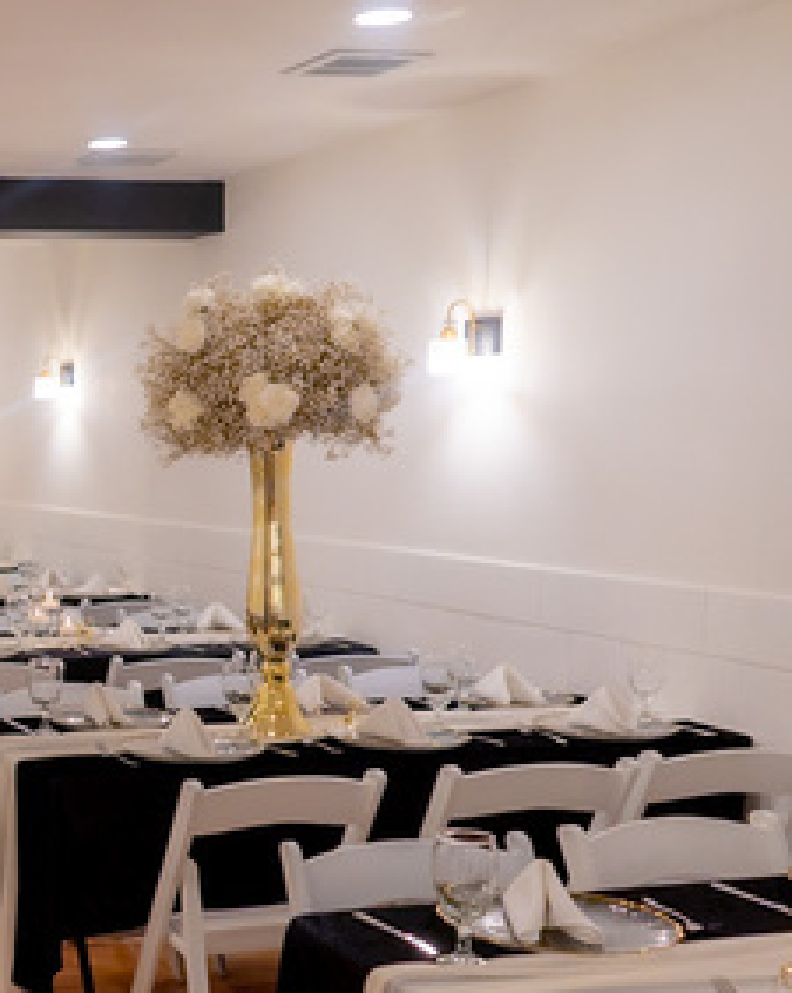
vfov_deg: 33.5
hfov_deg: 24.2
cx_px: -197
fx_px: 1643
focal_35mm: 56
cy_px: 613
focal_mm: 28
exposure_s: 1/160
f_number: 3.5
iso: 2500
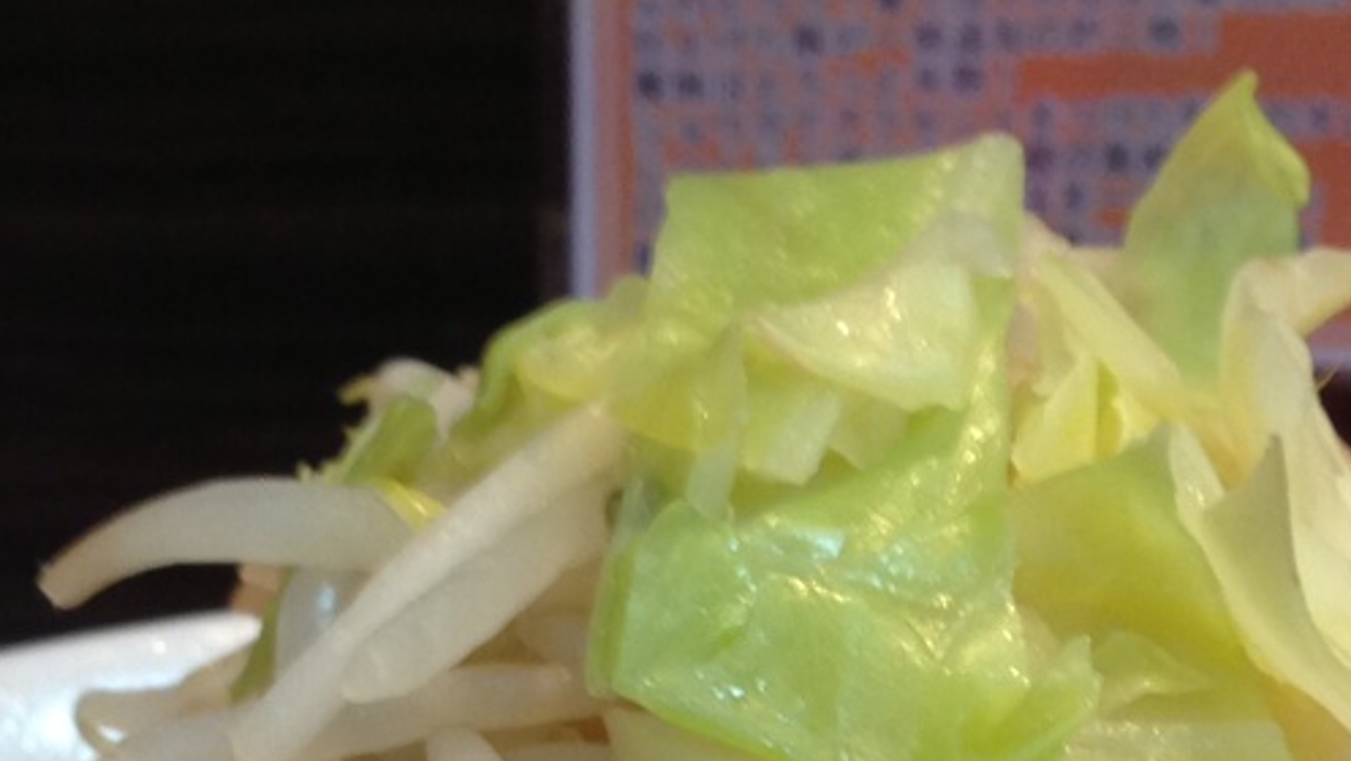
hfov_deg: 18.1
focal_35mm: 118
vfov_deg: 9.7
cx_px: 622
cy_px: 1416
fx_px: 4229
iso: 100
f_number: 2.4
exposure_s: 1/20
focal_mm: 4.13
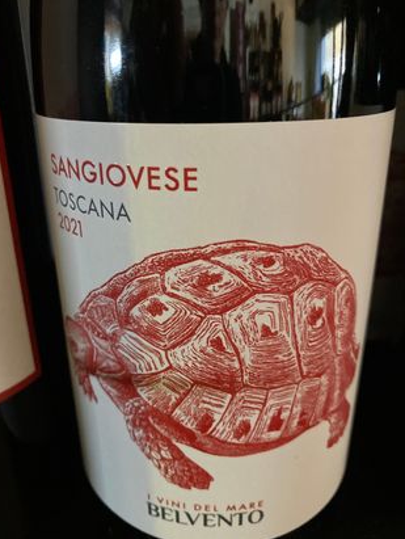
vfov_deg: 61.6
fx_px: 452
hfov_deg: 48.3
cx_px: 197
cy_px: 275
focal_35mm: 29
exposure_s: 1/20
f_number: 1.8
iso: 640
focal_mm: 3.99
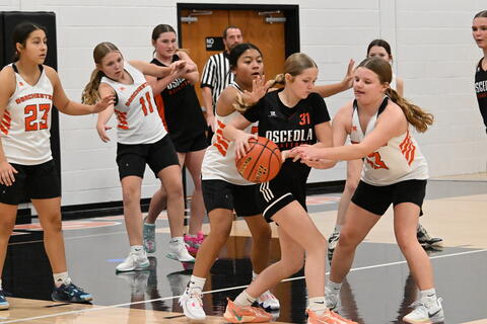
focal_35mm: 118
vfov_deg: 11.6
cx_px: 244
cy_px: 162
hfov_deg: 17.3
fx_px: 1603
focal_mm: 79
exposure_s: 1/500
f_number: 6
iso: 12800
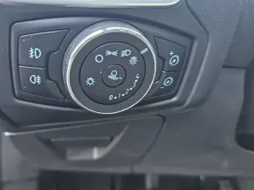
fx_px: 205
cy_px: 103
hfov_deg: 63.3
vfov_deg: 49.7
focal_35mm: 28
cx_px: 112
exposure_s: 1/24
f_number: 1.7
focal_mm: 6.3
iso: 640
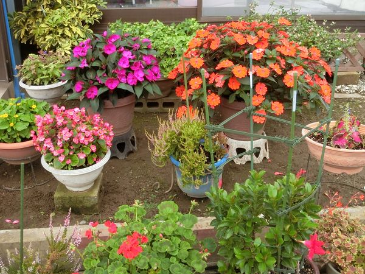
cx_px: 182
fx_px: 474
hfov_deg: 42.1
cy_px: 137
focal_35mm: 45
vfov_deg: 32.2
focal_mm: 8
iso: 400
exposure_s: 1/80
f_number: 8.8
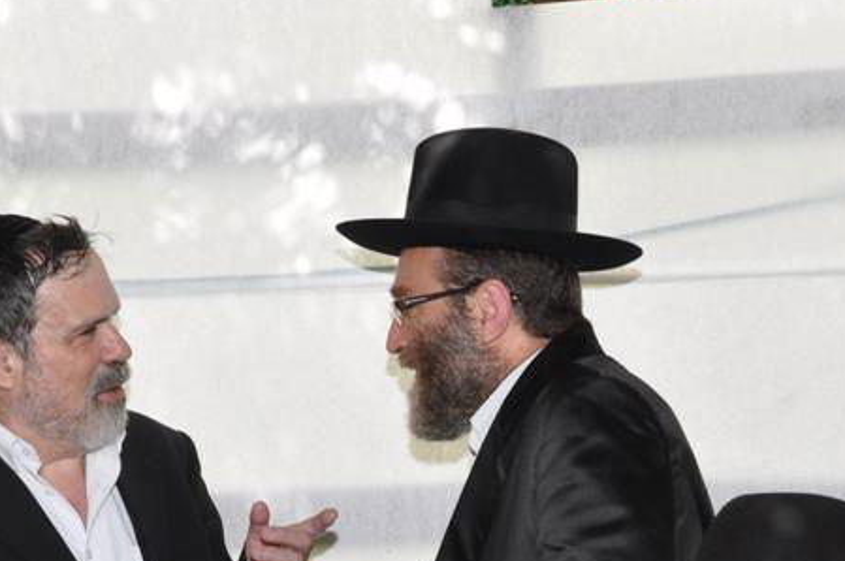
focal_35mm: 89
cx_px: 506
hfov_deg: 22.9
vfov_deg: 15.1
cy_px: 537
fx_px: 2086
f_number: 7.1
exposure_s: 1/200
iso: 200
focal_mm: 26
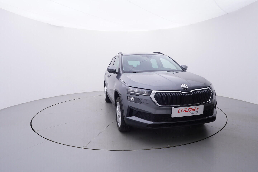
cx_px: 129
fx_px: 161
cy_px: 86
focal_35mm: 22
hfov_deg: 77.3
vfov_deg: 56.2
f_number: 5
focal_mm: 15
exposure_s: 1/80
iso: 200
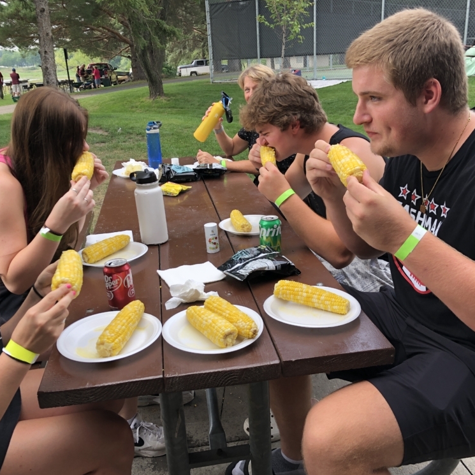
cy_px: 242
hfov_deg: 48.4
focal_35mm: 34
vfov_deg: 48.4
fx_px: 528
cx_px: 233
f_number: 1.8
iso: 20
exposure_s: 1/243
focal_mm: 3.99
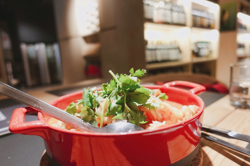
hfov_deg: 71.5
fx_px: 174
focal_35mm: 25
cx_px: 129
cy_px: 86
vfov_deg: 51.3
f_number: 1.8
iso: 160
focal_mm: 8.8
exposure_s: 1/30
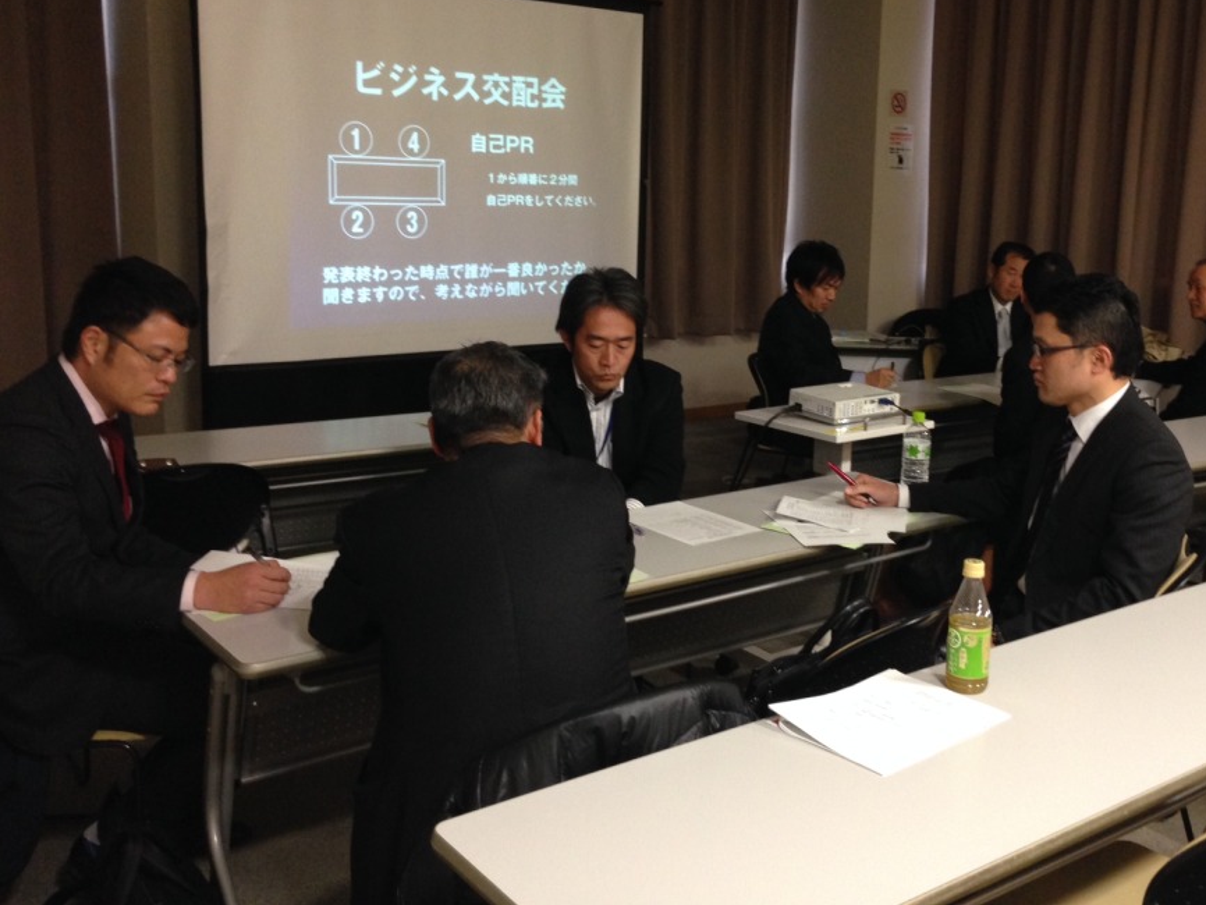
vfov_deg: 36.7
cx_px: 702
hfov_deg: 47.7
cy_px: 372
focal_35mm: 39
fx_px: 1359
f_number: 2.4
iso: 200
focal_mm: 4.12
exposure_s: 1/20
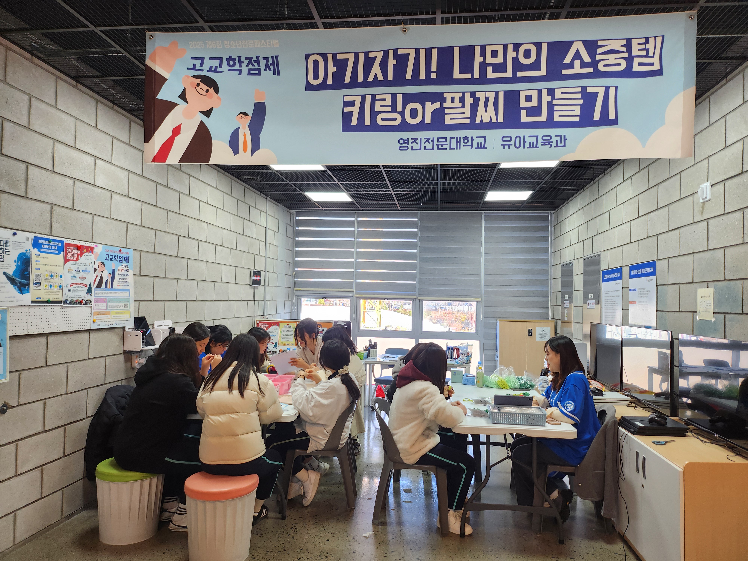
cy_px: 280
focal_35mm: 24
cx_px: 374
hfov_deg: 71.6
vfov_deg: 56.8
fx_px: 519
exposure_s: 1/120
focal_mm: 5
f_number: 1.8
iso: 100
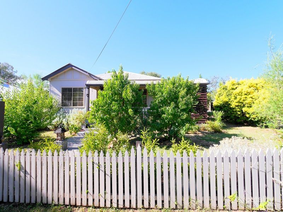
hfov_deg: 102.1
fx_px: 114
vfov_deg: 85.7
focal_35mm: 14
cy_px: 106
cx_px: 142
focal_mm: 7
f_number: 7.1
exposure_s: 1/320
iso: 160
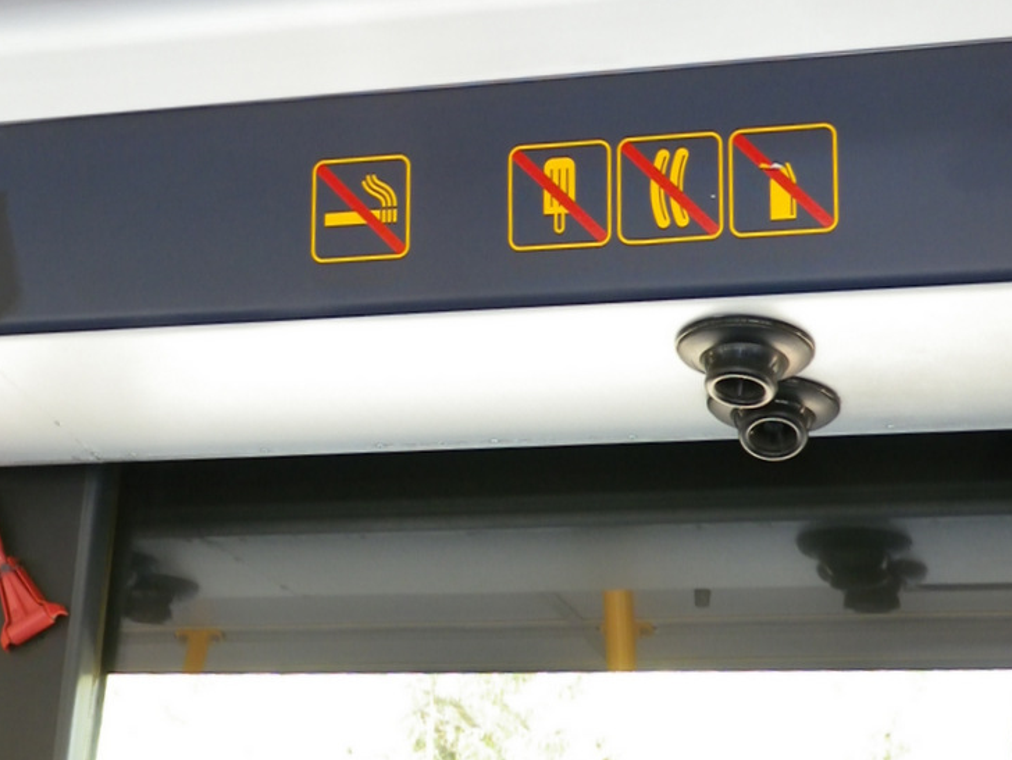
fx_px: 1960
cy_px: 401
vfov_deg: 22.0
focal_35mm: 67
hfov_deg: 29.0
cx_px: 505
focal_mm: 10.9
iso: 100
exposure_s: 1/8
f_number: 4.6
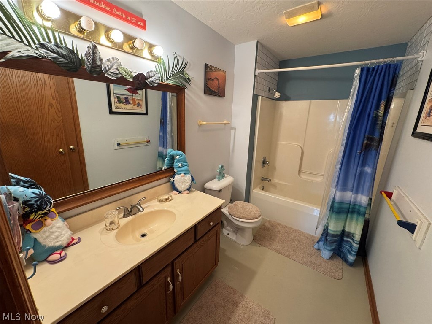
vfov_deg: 85.7
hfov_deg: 102.1
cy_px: 162
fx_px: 175
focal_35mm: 14
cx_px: 216
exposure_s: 1/60
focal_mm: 2.22
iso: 200
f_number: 2.2
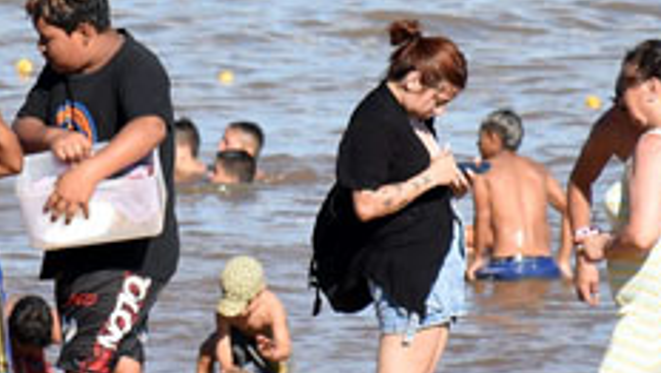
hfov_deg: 2.3
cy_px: 80
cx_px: 121
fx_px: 16596
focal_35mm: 946
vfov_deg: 1.3
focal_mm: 140
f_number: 5.6
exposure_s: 1/400
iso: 100
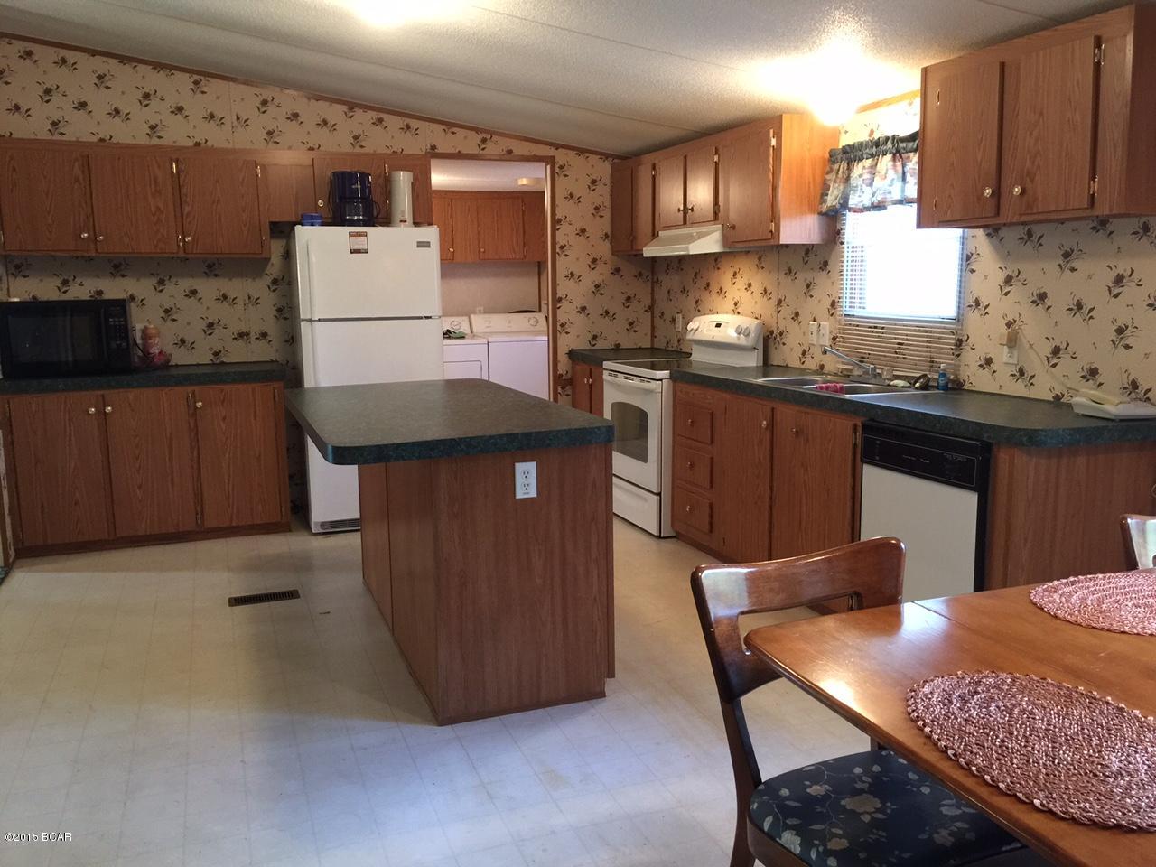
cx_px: 578
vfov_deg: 48.2
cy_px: 434
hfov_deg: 61.7
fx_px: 968
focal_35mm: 29
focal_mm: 4.15
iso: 100
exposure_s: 1/15
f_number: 2.2
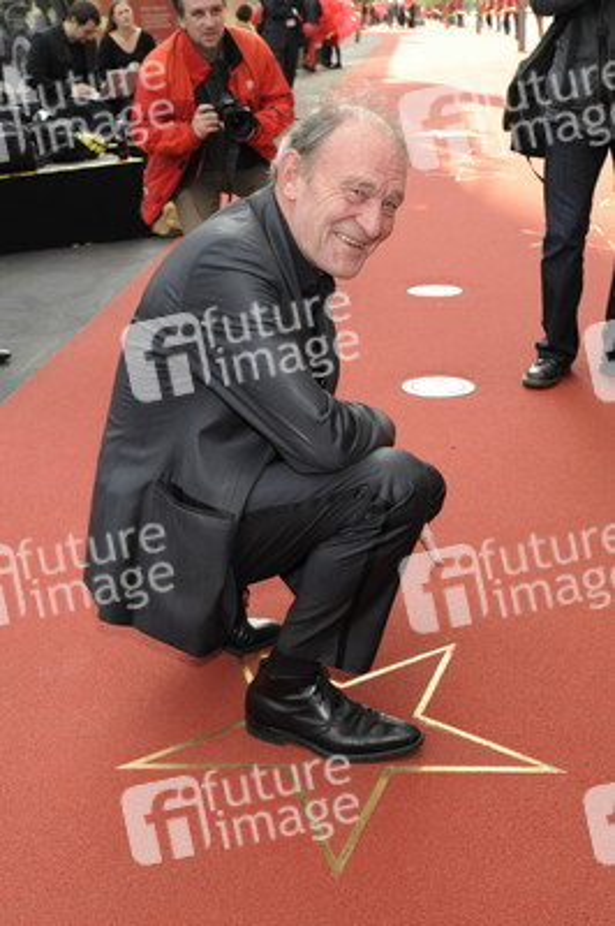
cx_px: 308
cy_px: 463
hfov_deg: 28.0
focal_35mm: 48
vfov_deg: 41.1
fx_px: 1232
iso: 500
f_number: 8
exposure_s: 1/250
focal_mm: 48
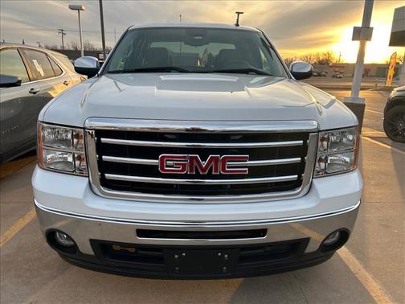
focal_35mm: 26
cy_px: 152
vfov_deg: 53.1
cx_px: 202
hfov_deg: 67.3
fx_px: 304
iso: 50
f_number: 1.5
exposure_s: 1/473
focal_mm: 5.7
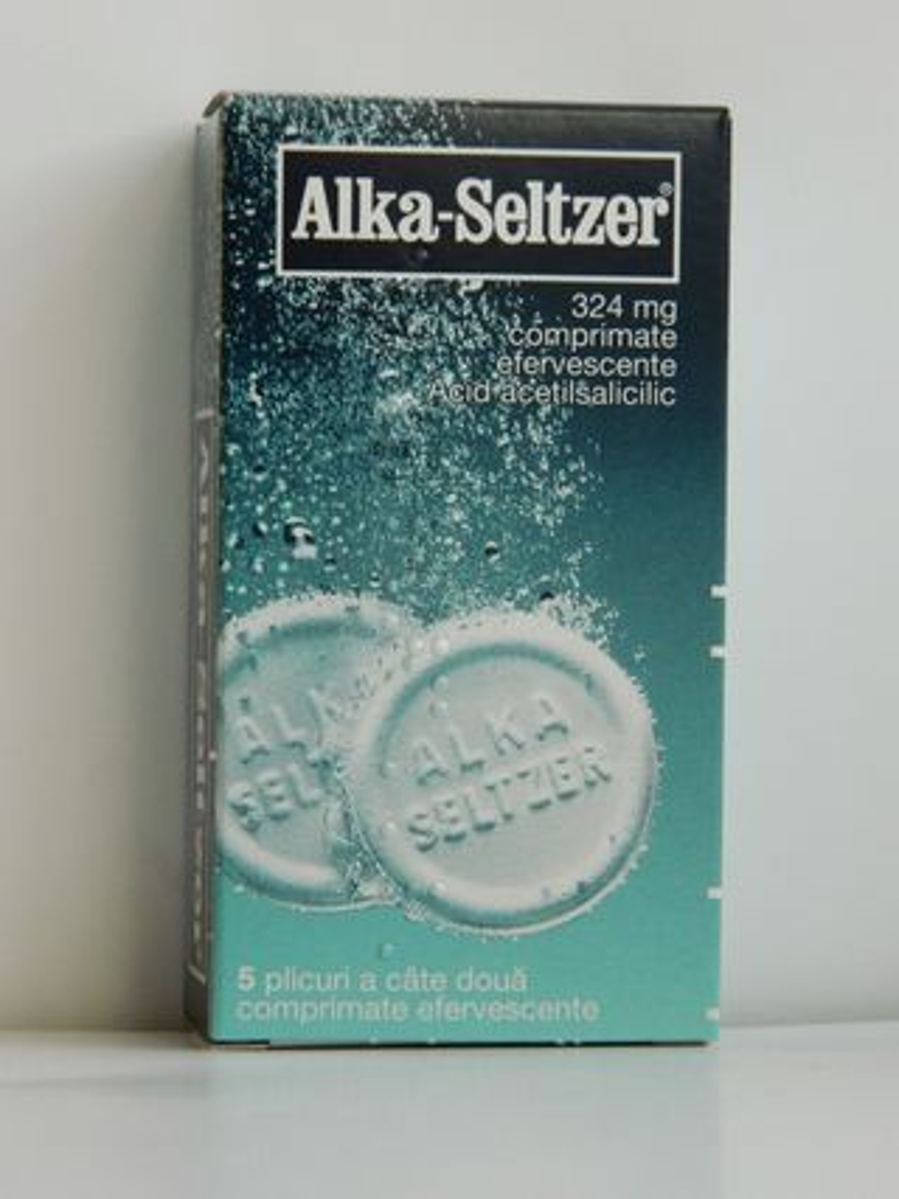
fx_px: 5197
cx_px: 450
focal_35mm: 150
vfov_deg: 13.2
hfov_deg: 9.9
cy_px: 600
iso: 400
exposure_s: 1/80
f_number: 4.9
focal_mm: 27
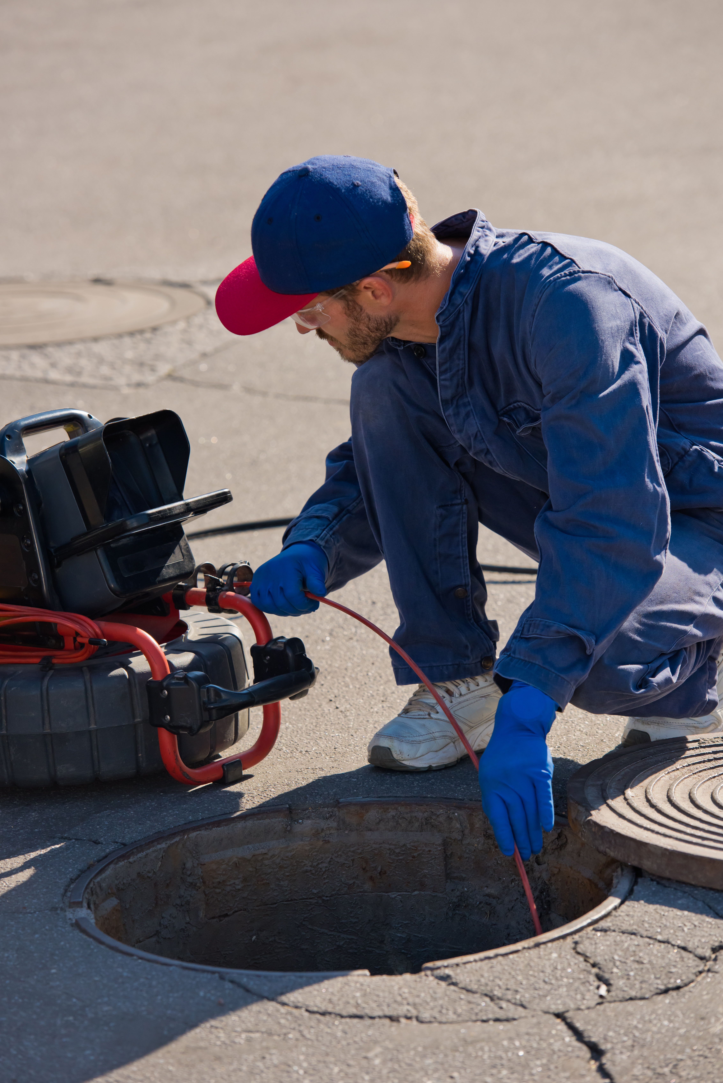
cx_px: 351
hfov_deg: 8.7
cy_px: 525
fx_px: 4725
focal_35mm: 157
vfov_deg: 13.1
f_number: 4.5
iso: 320
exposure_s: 1/1600
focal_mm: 145
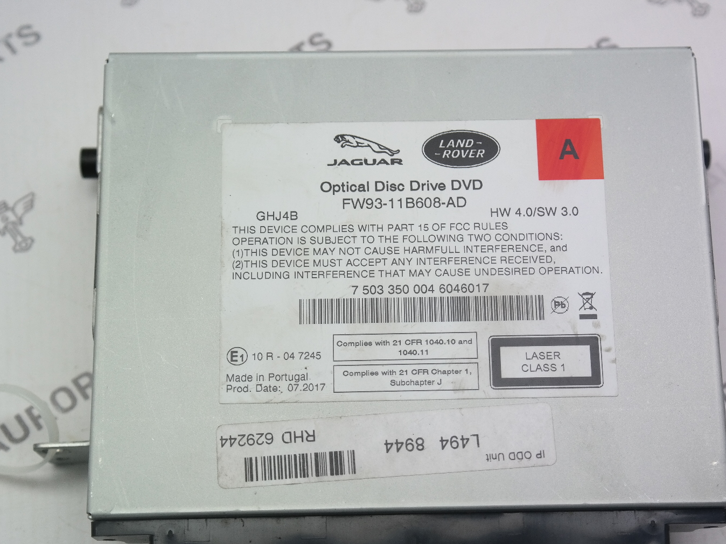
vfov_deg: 21.3
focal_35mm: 69
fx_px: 1447
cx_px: 411
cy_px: 293
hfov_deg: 28.1
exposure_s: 1/100
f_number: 4.5
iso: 200
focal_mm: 37
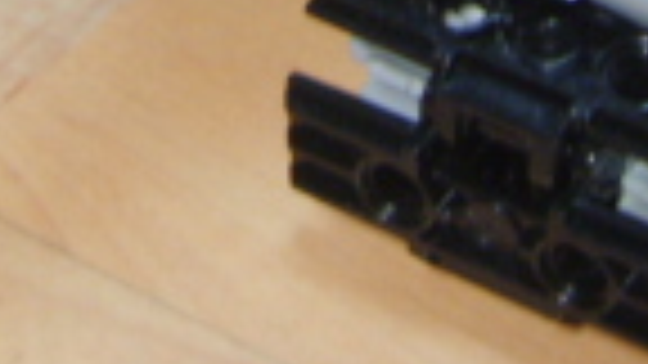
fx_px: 2904
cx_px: 405
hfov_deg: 12.7
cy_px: -580
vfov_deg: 6.7
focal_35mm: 169
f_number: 2.8
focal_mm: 7.4
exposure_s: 1/10
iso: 123
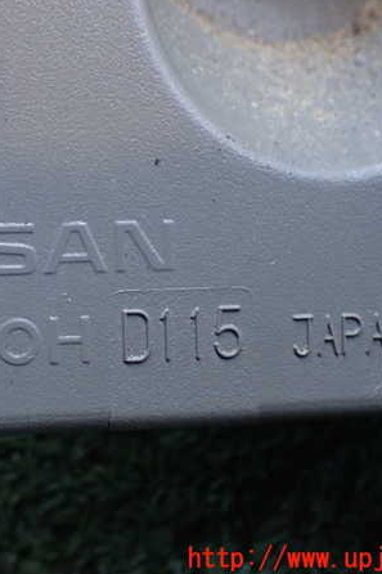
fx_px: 1115
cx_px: 93
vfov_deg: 28.9
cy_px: 286
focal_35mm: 70
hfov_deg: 19.3
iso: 800
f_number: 3.2
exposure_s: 1/160
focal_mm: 9.01
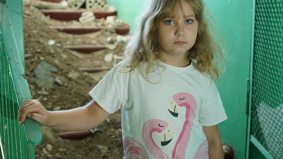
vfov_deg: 23.5
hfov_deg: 40.6
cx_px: 142
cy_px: 62
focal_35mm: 51
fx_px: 383
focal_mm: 46
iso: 1000
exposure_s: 1/160
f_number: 4
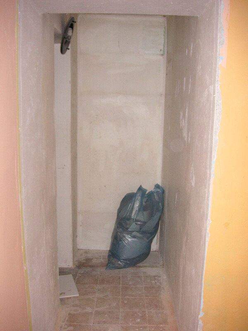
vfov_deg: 50.1
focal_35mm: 37
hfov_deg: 38.7
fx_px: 353
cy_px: 166
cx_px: 124
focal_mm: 6.1
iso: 160
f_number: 2.8
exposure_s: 1/45
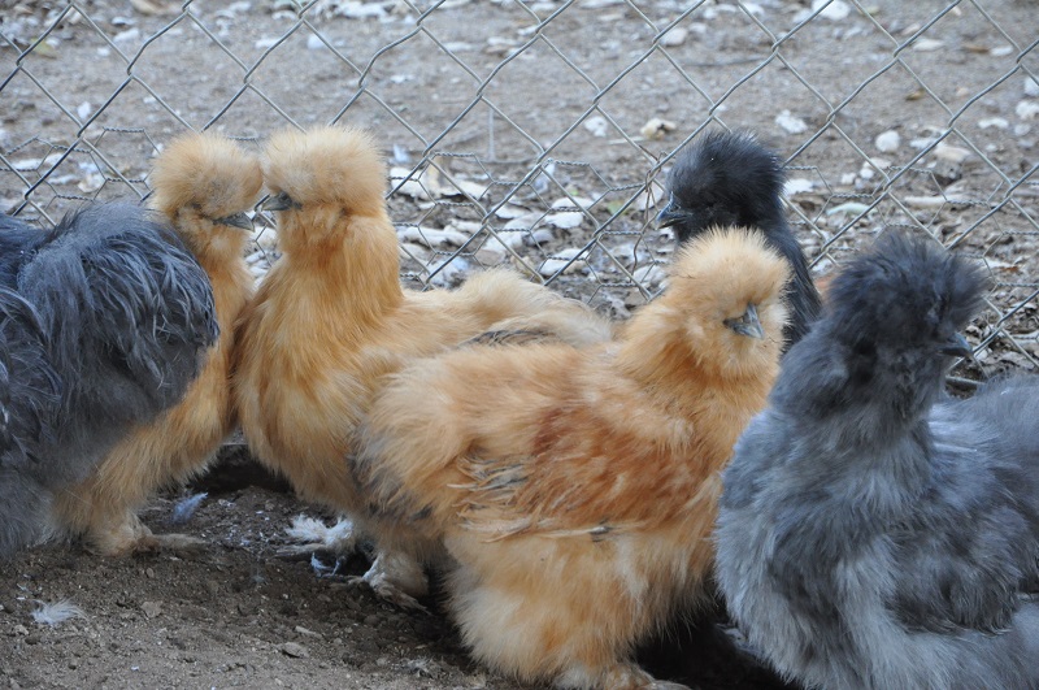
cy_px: 345
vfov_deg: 13.4
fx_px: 2940
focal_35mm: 102
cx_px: 520
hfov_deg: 20.0
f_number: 5.6
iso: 1600
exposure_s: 1/50
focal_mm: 68
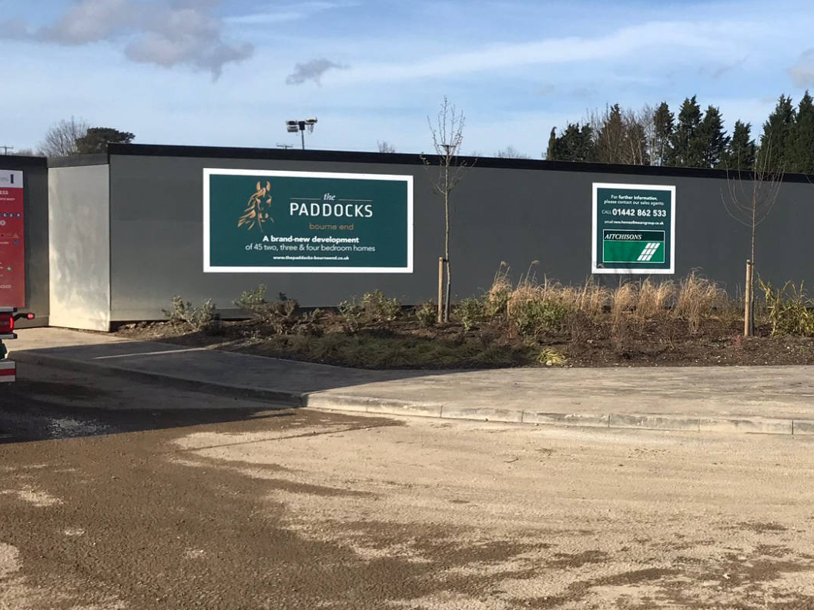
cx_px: 700
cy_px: 296
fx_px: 1246
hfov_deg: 34.6
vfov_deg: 27.5
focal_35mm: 53
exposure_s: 1/2817
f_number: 1.8
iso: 20
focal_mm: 3.99
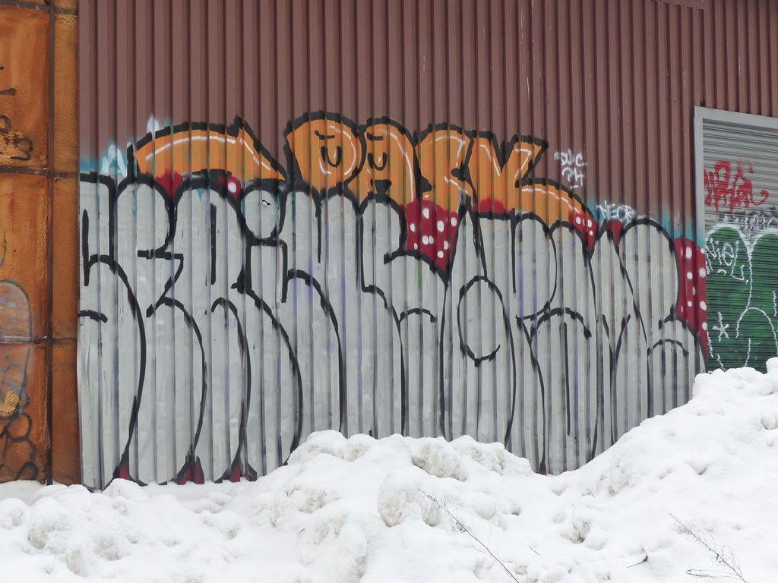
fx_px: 1753
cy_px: 292
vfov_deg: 18.9
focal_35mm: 78
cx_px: 389
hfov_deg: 25.0
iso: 160
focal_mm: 14
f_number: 3.5
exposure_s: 1/100
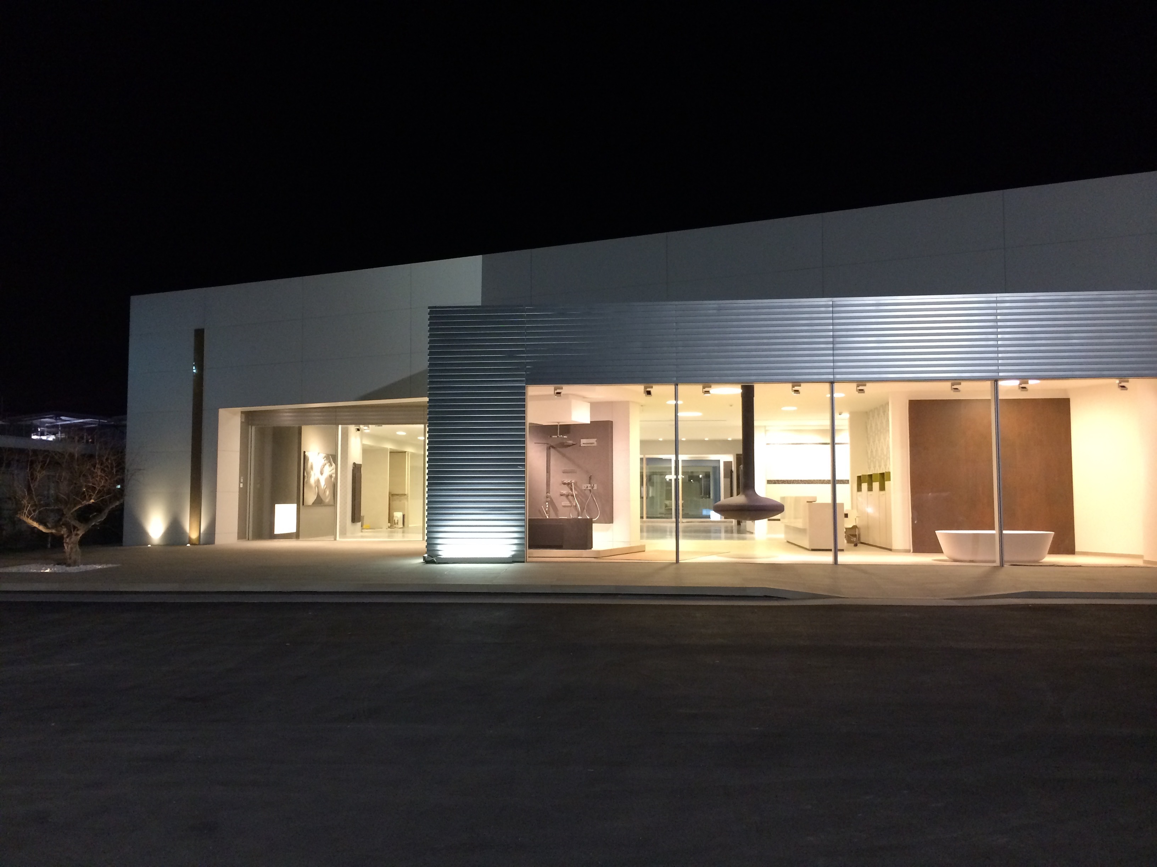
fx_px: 1003
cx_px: 578
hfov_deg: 60.0
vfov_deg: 46.8
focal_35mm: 30
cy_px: 434
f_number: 2.2
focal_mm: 4.12
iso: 200
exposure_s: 1/30
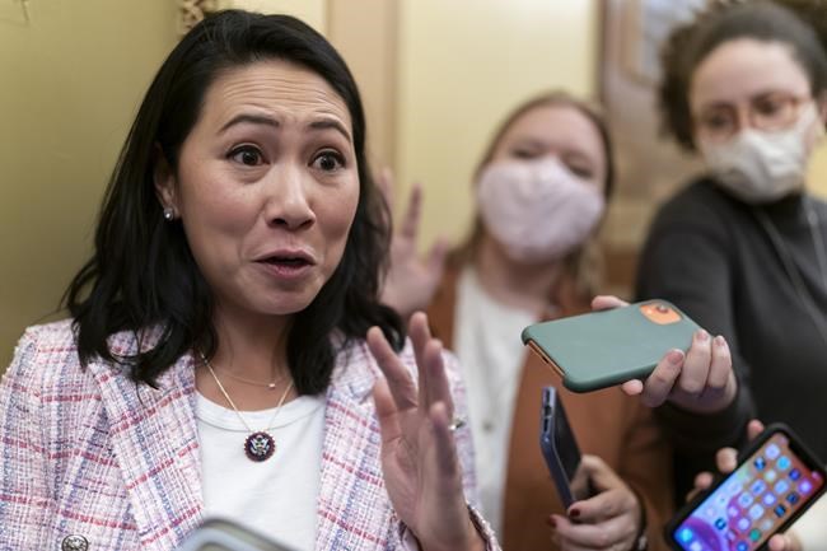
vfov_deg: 37.8
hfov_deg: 54.4
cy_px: 276
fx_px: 804
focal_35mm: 35
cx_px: 414
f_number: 1.4
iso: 2000
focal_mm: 35
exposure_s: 1/250
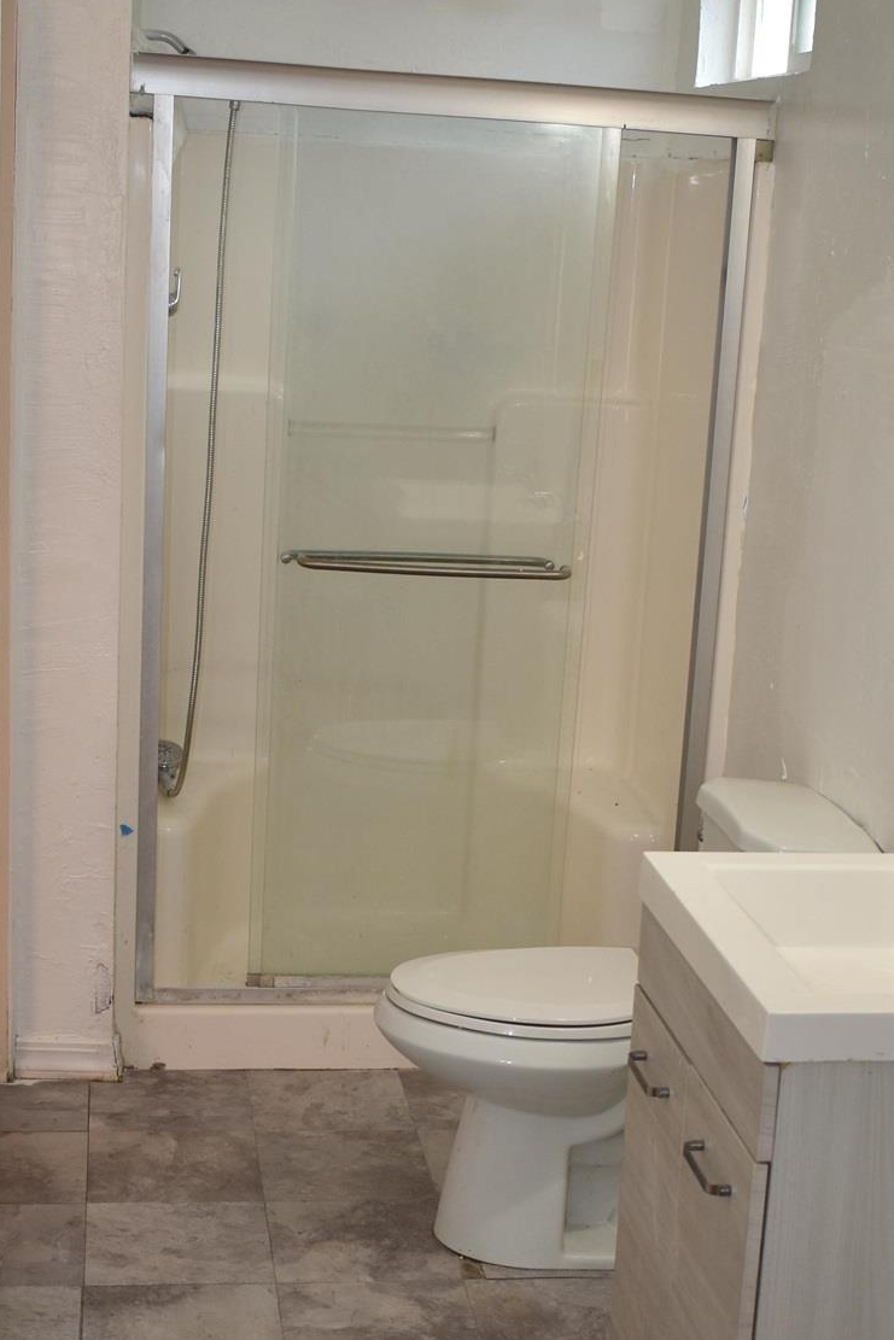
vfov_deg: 35.4
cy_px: 835
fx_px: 2085
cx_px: 525
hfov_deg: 24.2
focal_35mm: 56
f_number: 3.5
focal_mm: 18
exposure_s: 1/60
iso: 180
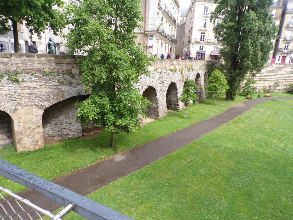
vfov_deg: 56.8
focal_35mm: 24
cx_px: 146
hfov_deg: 71.6
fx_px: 203
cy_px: 110
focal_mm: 4.3
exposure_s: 1/110
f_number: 5.8
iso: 80
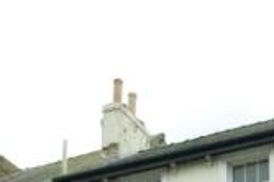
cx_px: 320
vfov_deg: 11.8
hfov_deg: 18.4
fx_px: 806
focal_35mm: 106
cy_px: 341
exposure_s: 1/500
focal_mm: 18
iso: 100
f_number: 4
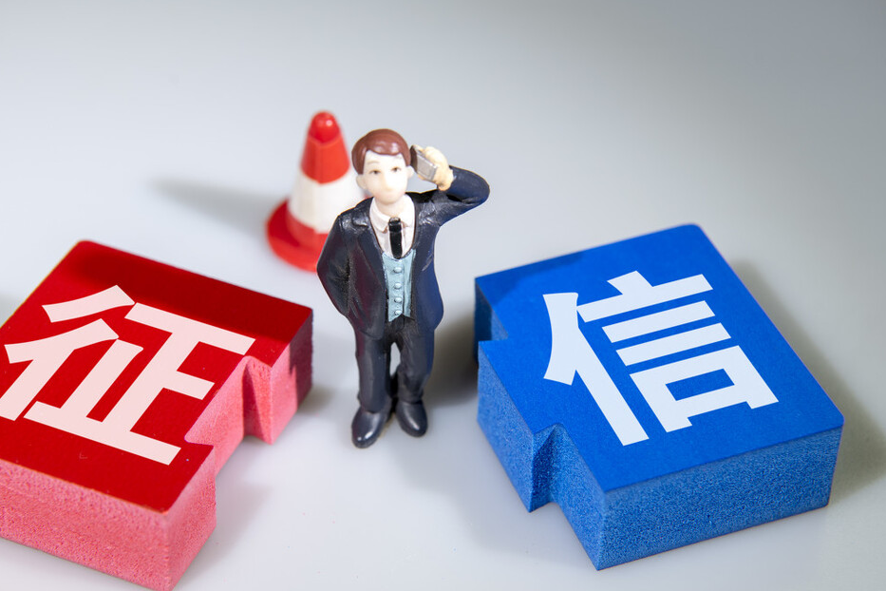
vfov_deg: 15.2
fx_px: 2215
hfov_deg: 22.6
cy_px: 349
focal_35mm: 90
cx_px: 381
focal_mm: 70
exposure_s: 1/100
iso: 160
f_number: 8
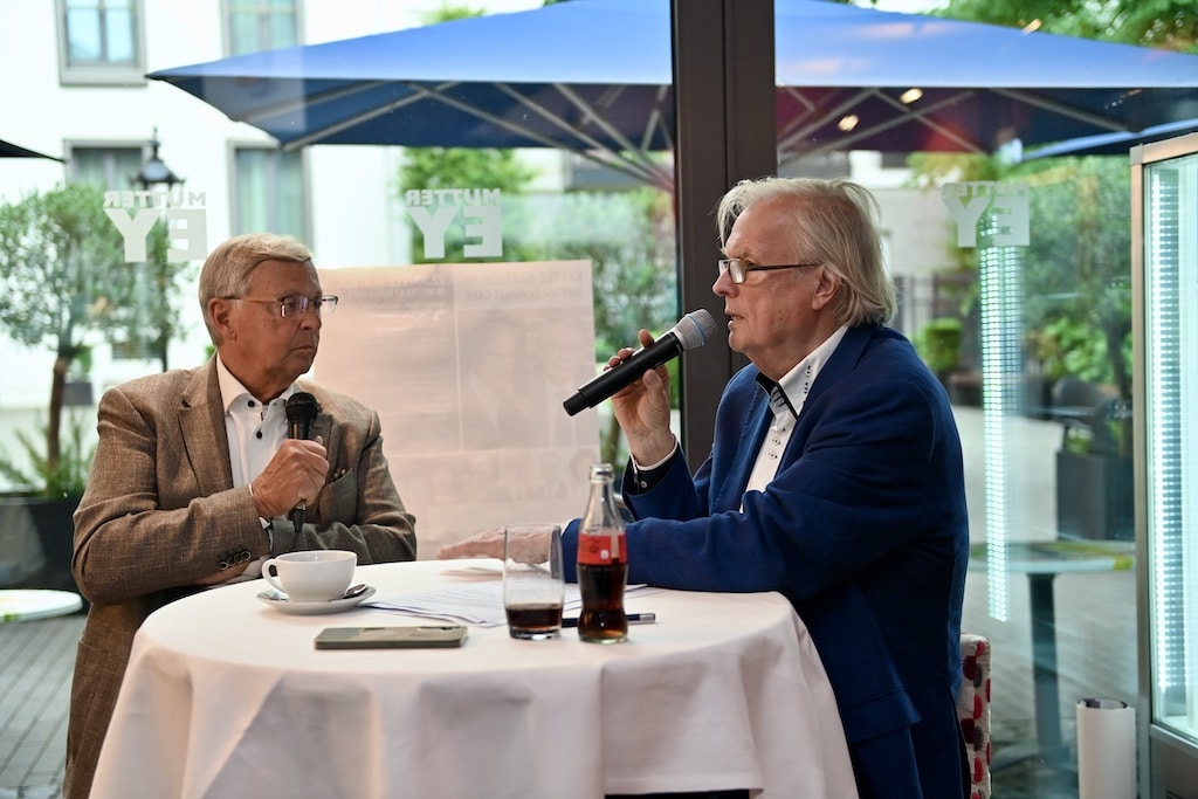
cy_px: 400
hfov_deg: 39.6
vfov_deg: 27.0
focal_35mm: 50
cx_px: 599
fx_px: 1664
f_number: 2.8
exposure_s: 1/100
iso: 500
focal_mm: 50
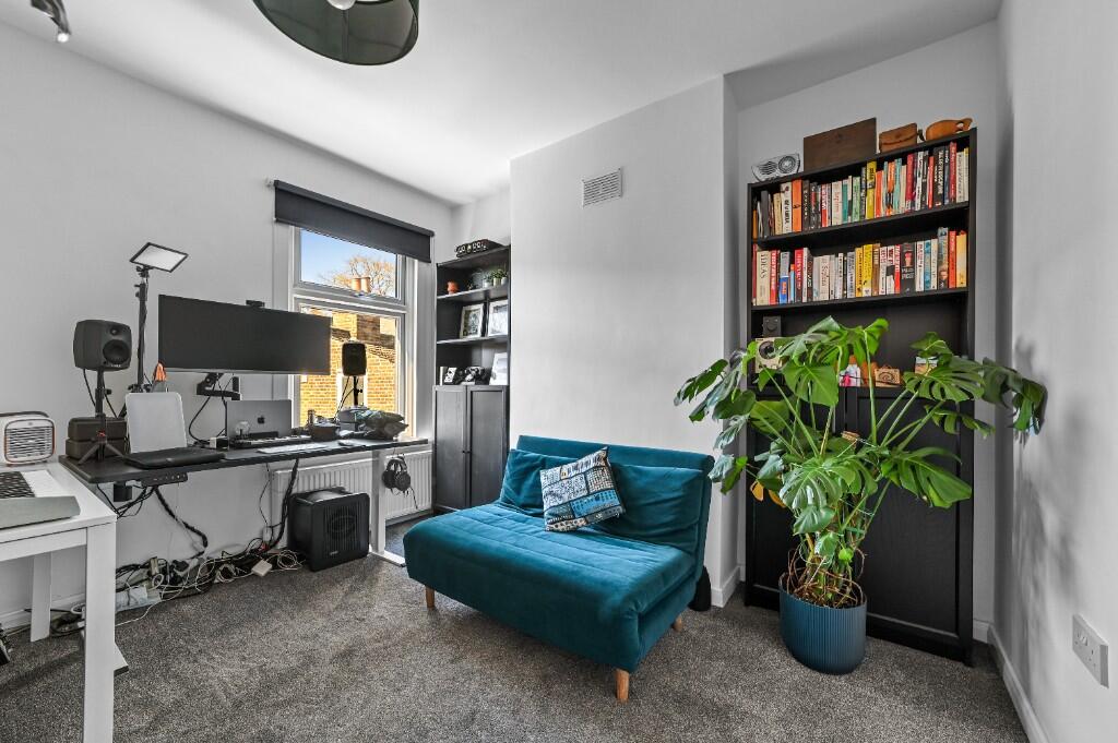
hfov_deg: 104.3
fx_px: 434
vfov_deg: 81.1
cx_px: 559
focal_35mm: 14
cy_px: 372
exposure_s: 1/3
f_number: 8
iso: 400
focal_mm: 14
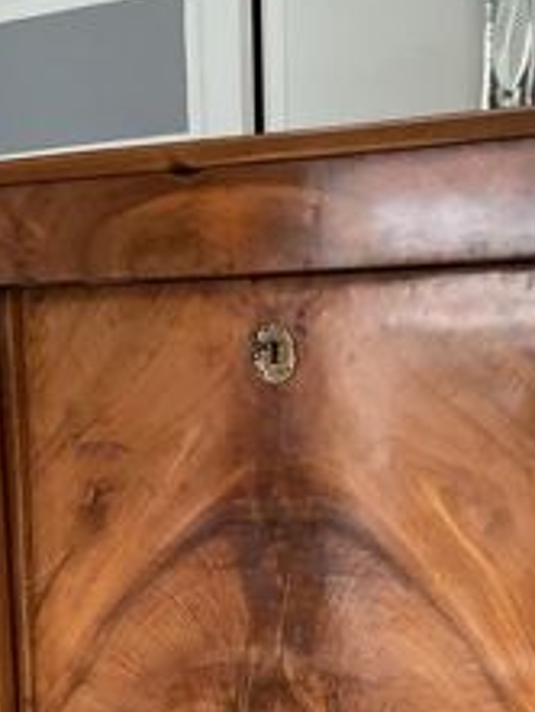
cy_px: 677
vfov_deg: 22.5
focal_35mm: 84
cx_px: 329
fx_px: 1729
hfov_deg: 17.6
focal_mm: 3
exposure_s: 1/60
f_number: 1.8
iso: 160
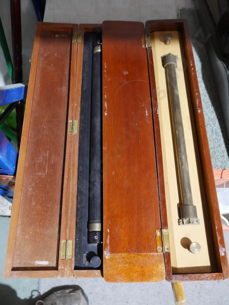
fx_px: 300
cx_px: 114
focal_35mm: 34
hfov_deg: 41.8
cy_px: 152
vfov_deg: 53.9
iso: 1600
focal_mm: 17
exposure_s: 1/60
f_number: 4.5
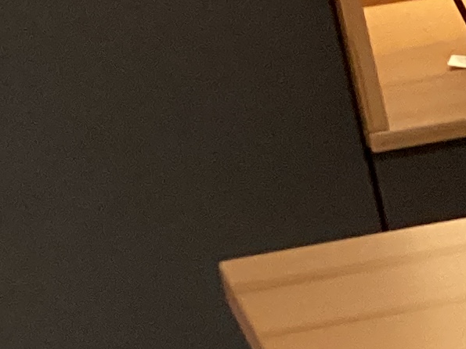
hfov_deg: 9.6
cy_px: 653
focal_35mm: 170
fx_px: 2288
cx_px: 1277
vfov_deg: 8.4
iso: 320
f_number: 2.4
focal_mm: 3.3
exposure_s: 1/40
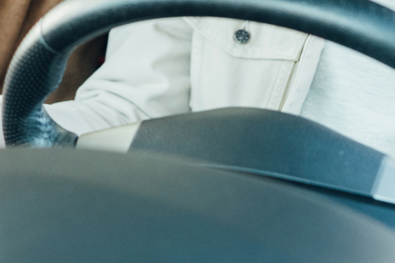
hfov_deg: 16.1
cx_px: 71
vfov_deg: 10.7
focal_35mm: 126
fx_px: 1383
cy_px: -58
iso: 800
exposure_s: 1/400
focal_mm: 38
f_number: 3.2
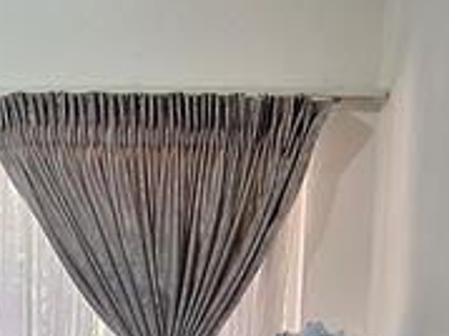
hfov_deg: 32.9
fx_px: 752
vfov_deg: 23.1
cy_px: 404
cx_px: 143
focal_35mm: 58
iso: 200
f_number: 2.2
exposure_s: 1/33
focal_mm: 1.74
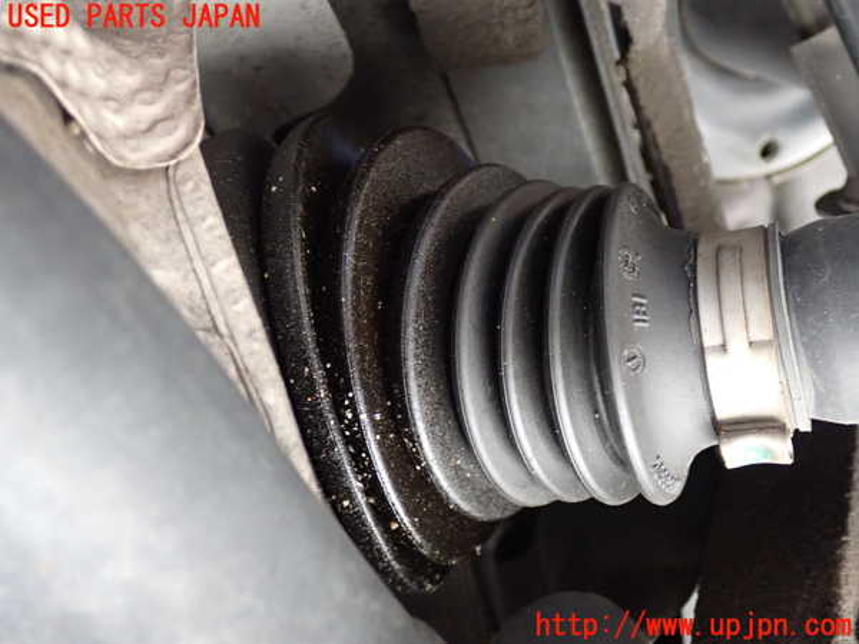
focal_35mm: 44
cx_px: 430
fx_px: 1092
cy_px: 322
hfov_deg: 42.9
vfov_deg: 32.9
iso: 800
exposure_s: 1/15
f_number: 2.9
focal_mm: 7.84
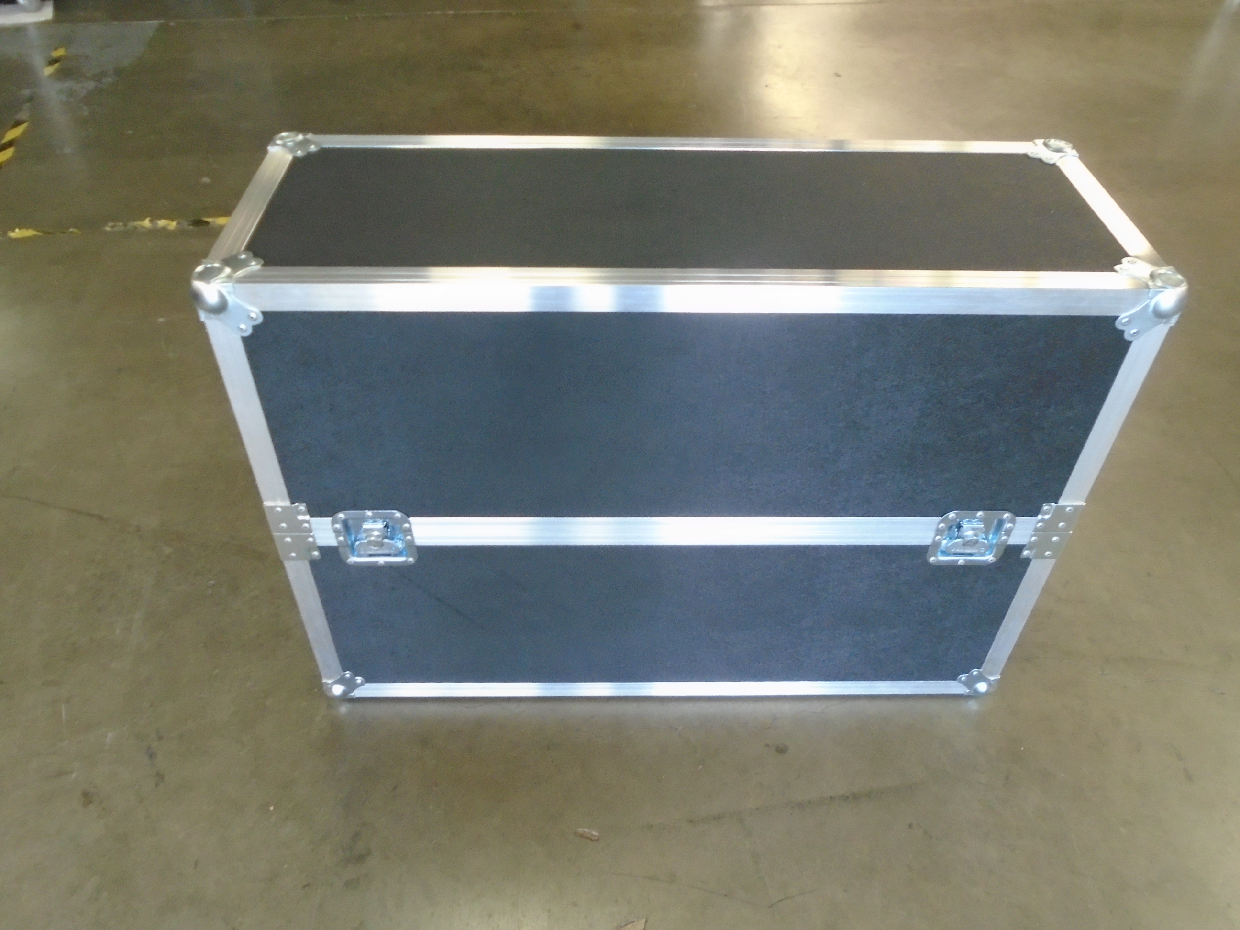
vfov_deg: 53.1
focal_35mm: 26
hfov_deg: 67.3
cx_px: 620
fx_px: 931
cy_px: 465
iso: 400
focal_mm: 4.6
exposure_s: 1/20
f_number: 3.2
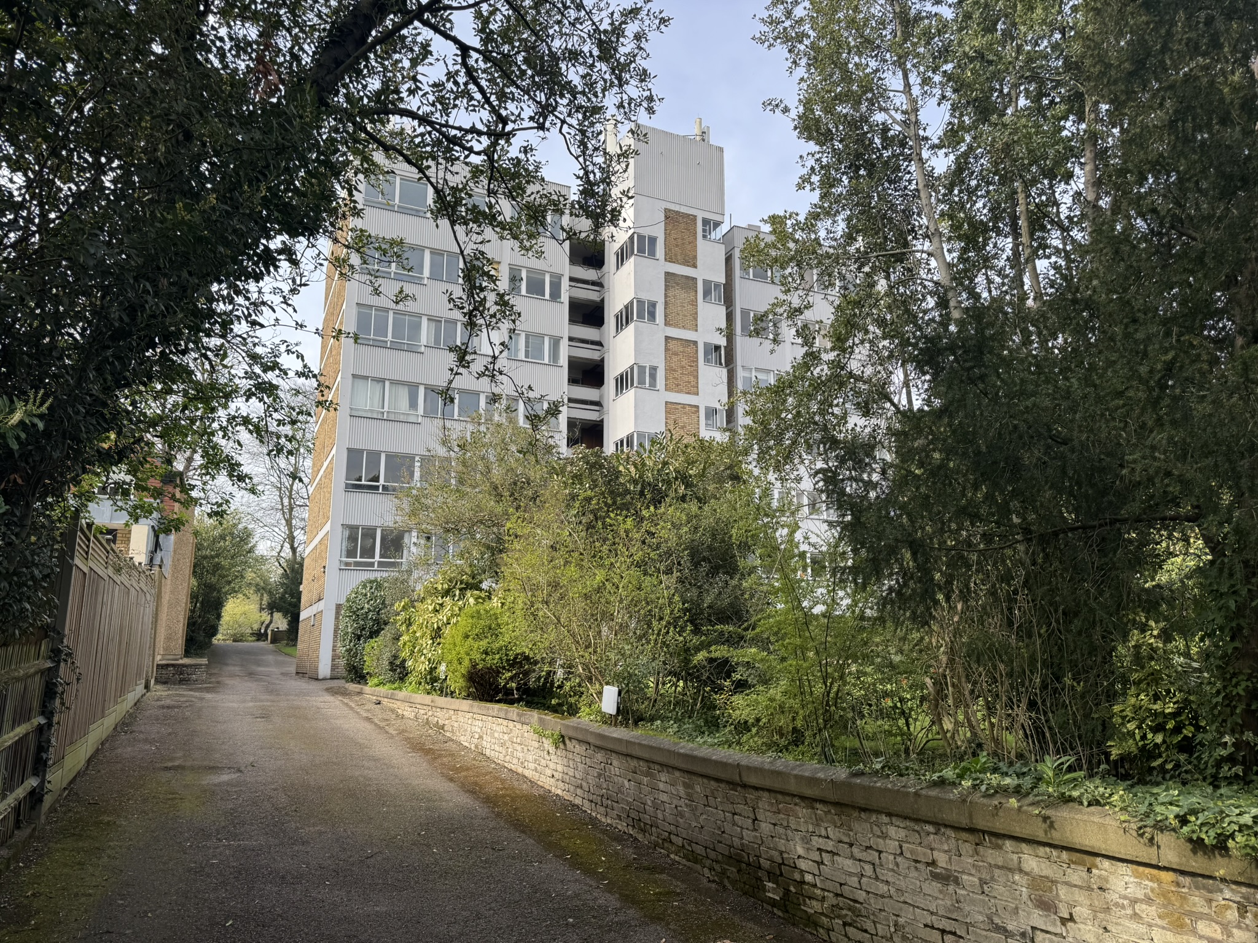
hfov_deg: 71.6
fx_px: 872
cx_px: 629
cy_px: 472
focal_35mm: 24
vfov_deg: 56.8
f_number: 1.78
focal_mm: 6.76
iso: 80
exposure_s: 1/1339
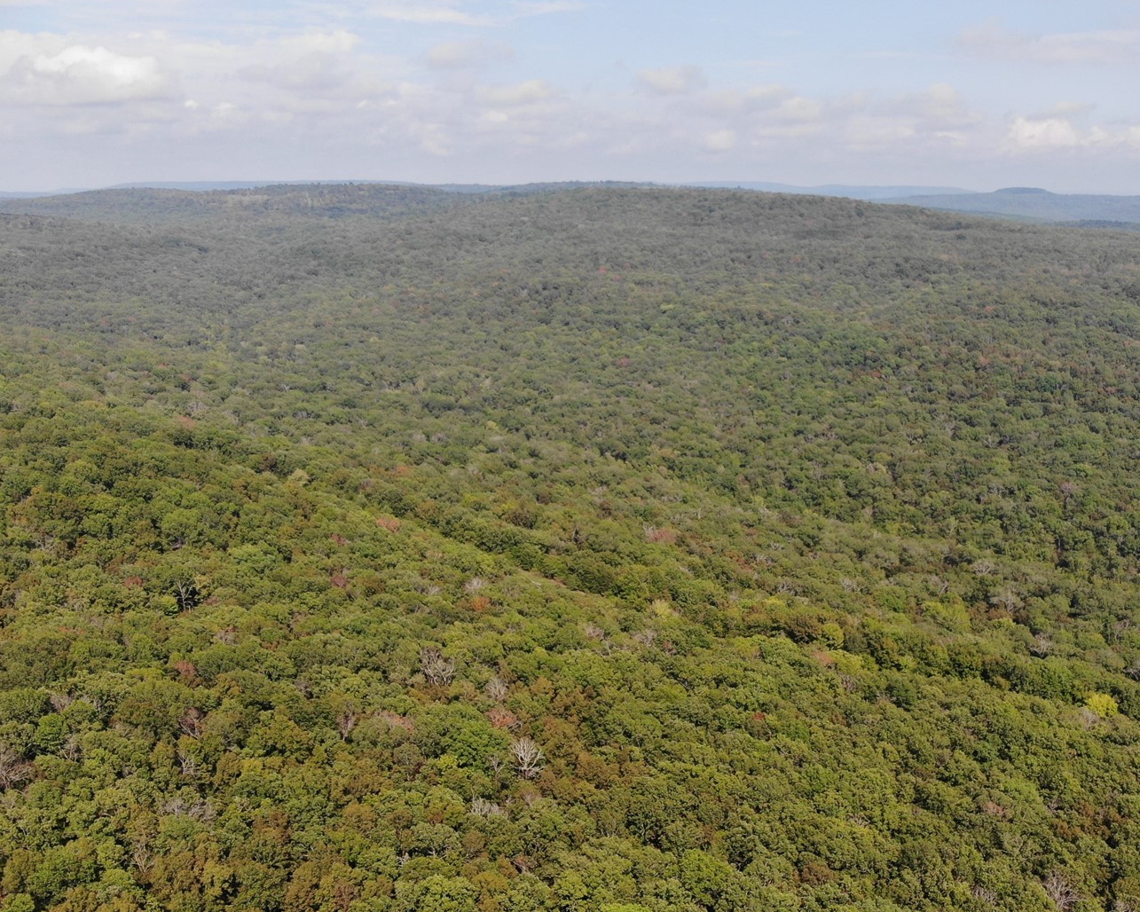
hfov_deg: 50.9
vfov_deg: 41.8
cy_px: 583
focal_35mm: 35
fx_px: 1181
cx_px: 725
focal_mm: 4.5
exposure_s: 1/203
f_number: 2.8
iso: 100
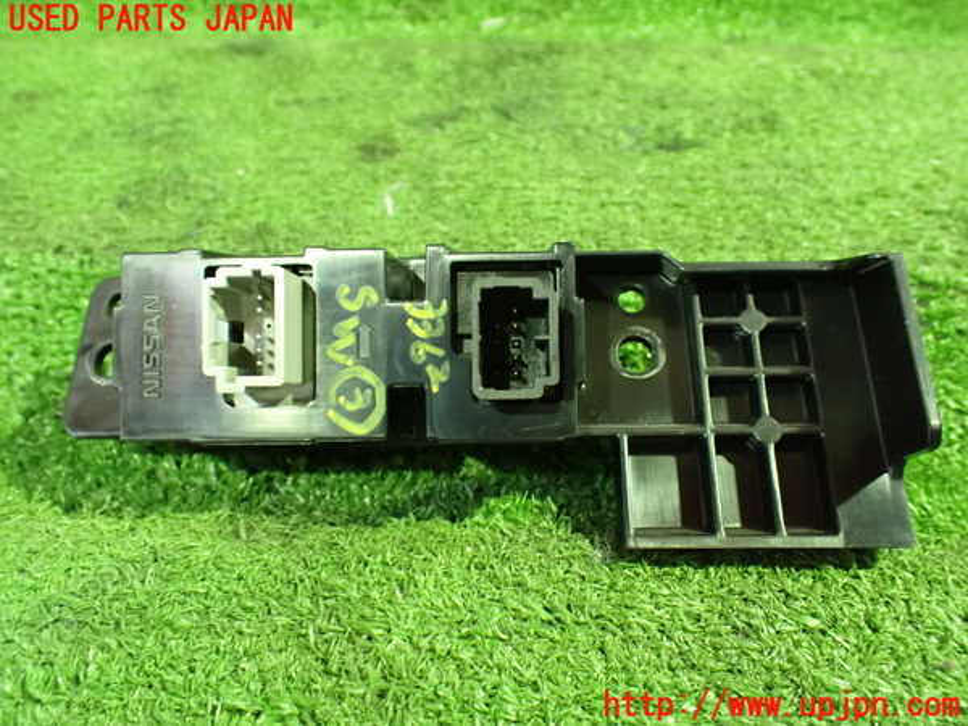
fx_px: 839
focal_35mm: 30
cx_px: 484
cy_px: 363
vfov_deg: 46.8
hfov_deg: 60.0
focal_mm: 5.4
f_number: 2.3
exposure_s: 1/30
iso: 1250
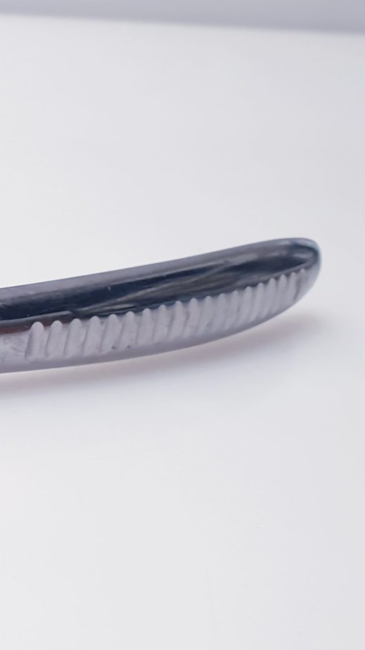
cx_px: -309
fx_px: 1187
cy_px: 376
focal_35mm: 69
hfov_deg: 15.0
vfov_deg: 30.5
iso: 80
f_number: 2.4
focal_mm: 4.3
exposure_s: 1/50
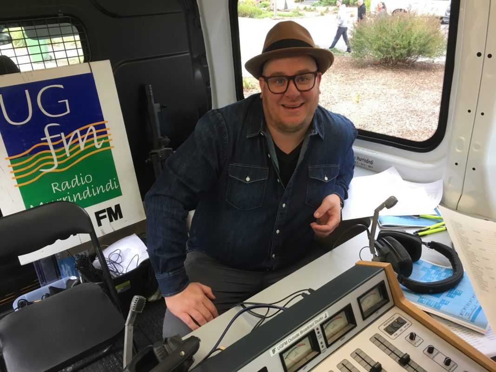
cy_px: 186
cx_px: 248
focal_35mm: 29
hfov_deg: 61.7
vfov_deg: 48.2
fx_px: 415
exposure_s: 1/33
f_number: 2.2
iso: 32
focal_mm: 4.15
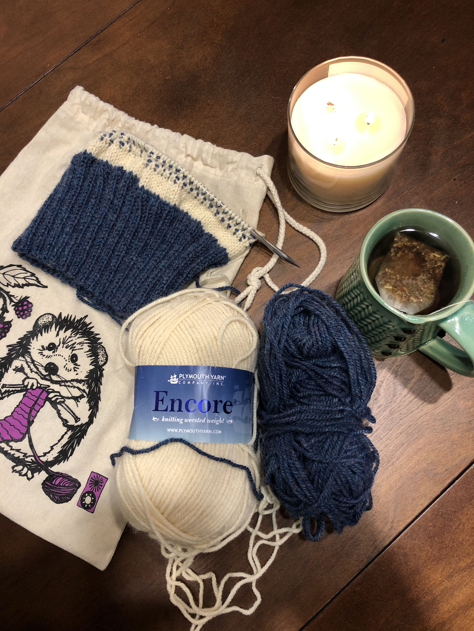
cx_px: 237
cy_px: 316
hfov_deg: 49.7
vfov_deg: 63.4
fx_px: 511
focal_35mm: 28
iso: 50
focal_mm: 3.99
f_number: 1.8
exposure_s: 1/15
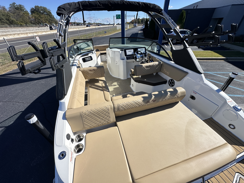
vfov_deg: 85.7
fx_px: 99
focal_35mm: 14
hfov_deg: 102.1
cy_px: 92
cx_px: 122
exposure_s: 1/1770
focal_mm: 2.22
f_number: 2.2
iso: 50
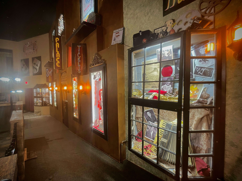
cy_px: 90
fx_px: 182
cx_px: 121
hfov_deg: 67.3
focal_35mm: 26
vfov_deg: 53.1
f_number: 1.6
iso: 800
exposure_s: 1/30
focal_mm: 5.1
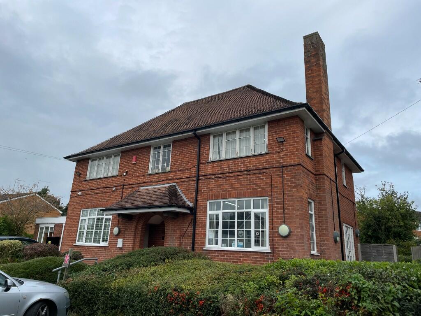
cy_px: 158
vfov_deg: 53.1
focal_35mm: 26
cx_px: 210
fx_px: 316
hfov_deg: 67.3
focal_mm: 4.2
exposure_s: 1/1575
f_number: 1.6
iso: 32
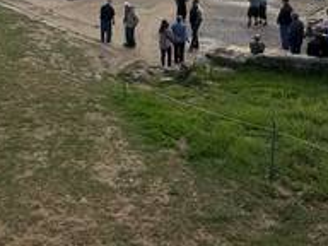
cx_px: 114
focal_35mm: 35
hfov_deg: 51.8
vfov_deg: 33.5
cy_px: -46
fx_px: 332
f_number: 2.2
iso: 64
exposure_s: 1/2237
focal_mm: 2.22
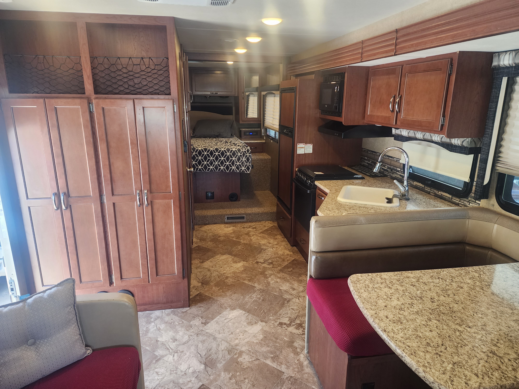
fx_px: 345
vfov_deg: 58.9
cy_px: 194
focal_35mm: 23
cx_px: 260
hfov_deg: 73.9
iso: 320
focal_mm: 6.4
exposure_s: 1/120
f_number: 1.8
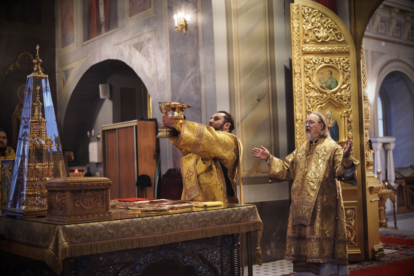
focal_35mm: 46
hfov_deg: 42.7
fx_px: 529
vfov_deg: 29.2
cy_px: 138
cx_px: 207
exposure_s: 1/60
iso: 2500
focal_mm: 46
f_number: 2.2
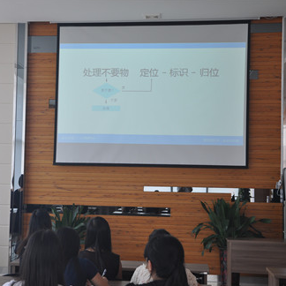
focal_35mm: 55
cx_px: 117
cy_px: 145
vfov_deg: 31.1
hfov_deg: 31.0
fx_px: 514
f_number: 4.5
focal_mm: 28
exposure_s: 1/100
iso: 400
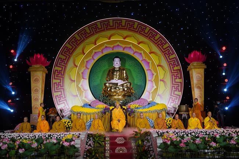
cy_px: 80
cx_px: 120
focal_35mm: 40
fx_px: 265
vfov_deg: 33.4
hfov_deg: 48.5
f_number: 2.8
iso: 125
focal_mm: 40
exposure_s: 1/40
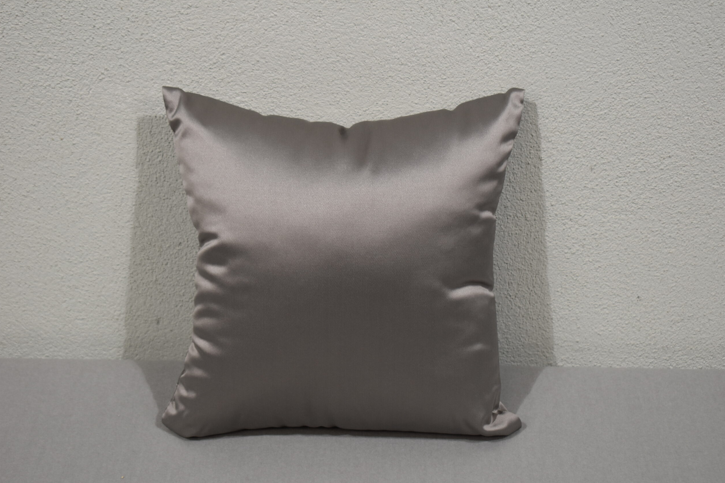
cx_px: 364
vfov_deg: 19.5
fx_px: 1409
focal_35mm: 70
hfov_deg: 28.8
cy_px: 241
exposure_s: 1/125
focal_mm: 46
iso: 400
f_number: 5.6
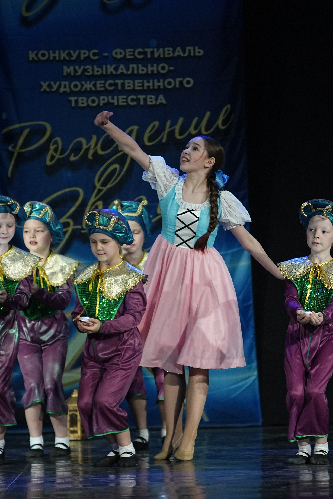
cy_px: 250
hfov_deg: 4.6
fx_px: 4162
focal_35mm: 300
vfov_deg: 6.9
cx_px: 166
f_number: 2.8
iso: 2500
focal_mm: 200
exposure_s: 1/640
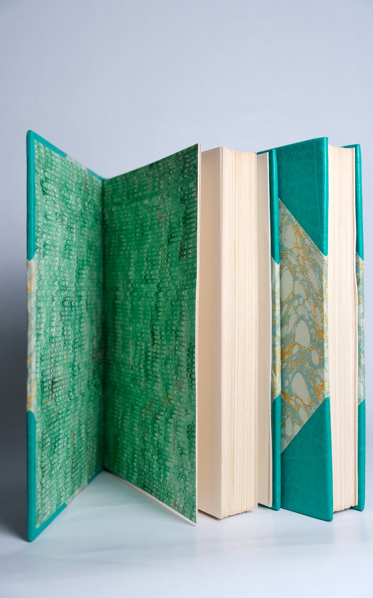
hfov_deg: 32.0
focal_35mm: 40
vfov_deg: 49.3
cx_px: 187
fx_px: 651
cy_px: 298
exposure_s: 1/60
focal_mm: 25.4
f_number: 4
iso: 200
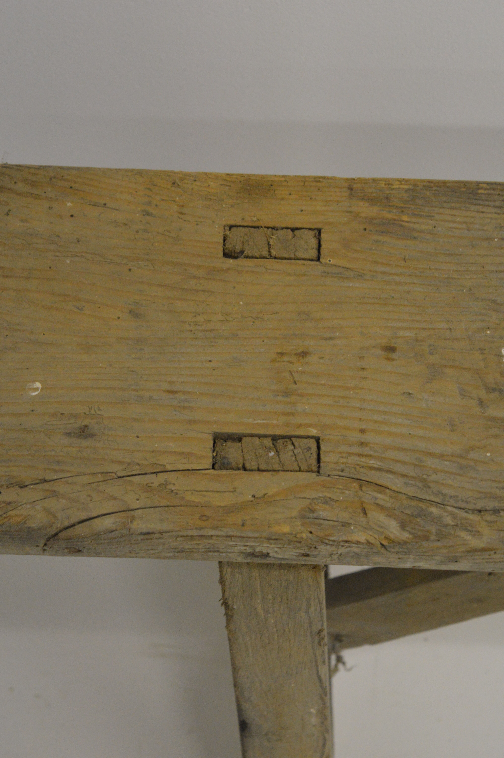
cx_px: 252
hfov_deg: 16.5
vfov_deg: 24.6
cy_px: 379
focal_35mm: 82
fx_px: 1736
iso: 2000
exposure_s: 1/60
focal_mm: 55
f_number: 5.6
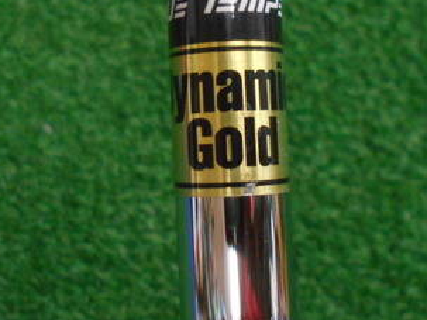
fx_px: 678
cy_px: 76
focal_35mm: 55
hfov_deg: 34.9
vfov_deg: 26.2
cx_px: 203
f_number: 3.2
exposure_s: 1/80
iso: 800
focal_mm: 4.6
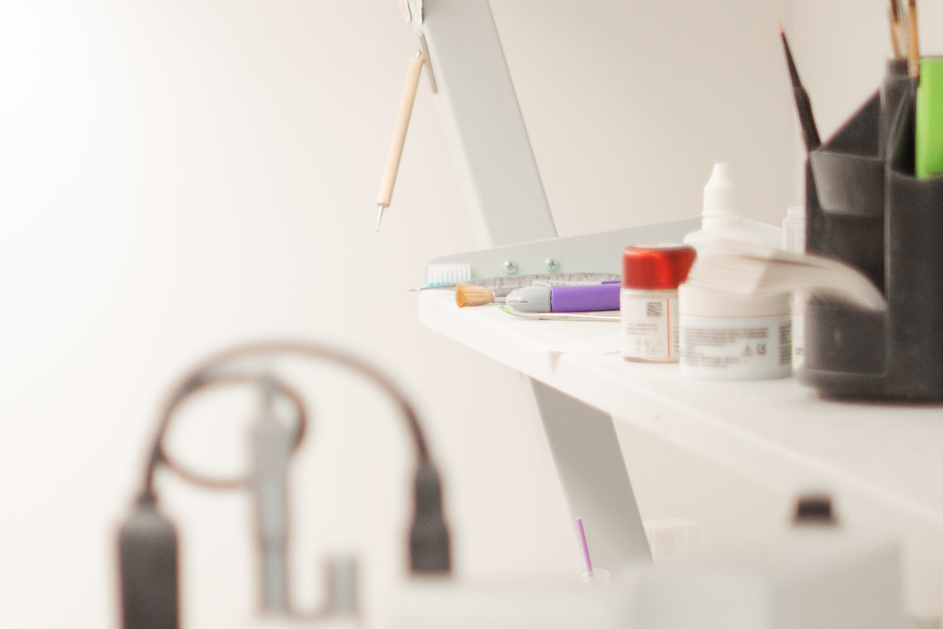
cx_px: -513
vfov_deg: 7.6
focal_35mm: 181
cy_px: 366
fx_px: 4741
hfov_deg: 10.9
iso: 400
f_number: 2
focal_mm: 50
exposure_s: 1/400
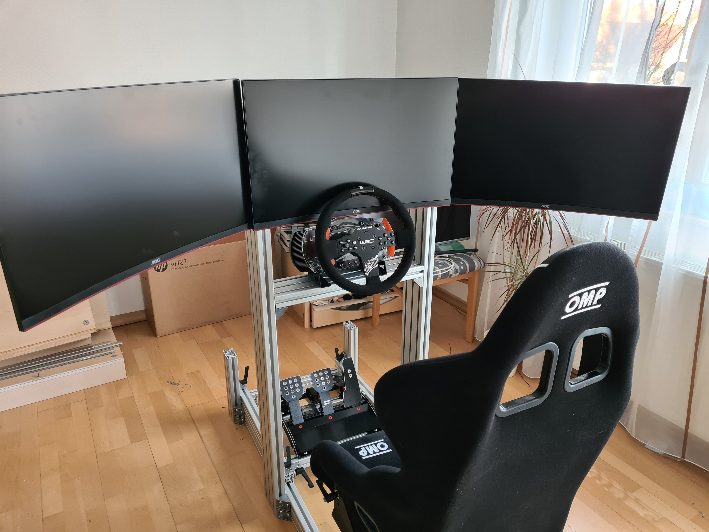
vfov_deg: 53.1
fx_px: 533
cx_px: 354
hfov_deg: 67.3
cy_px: 266
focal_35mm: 26
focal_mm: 5.4
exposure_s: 1/50
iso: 320
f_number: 1.8
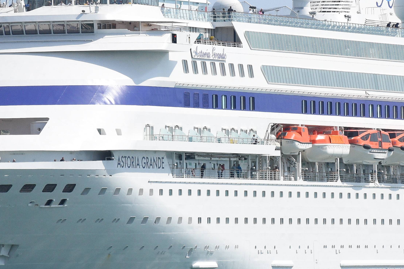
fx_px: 6407
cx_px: 238
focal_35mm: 571
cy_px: 64
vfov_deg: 2.4
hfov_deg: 3.6
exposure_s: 1/3200
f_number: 7.1
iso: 640
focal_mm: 140
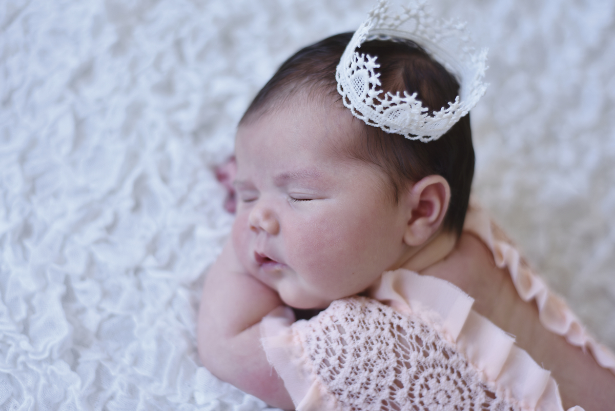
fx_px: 854
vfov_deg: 27.0
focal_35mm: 50
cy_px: 206
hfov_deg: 39.6
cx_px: 308
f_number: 2.2
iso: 100
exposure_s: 1/250
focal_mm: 50
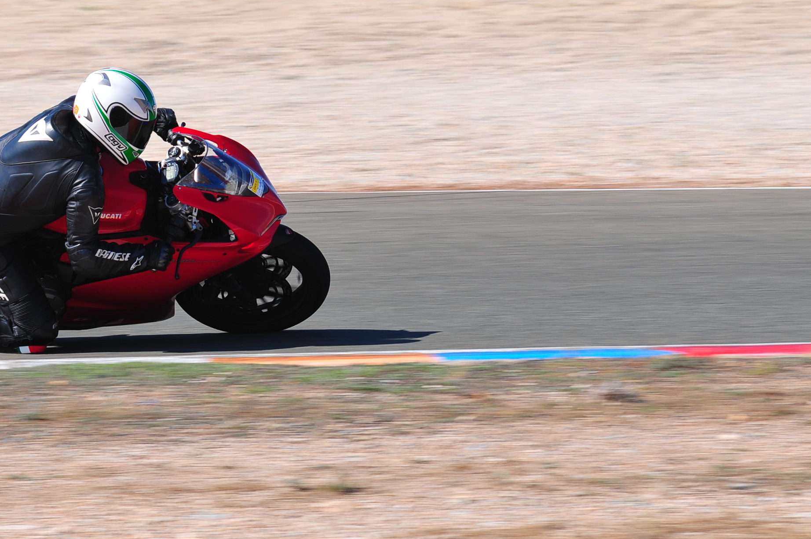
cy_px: 70
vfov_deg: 4.7
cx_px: 292
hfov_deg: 7.0
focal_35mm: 293
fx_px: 6593
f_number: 8
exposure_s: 1/250
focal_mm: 112
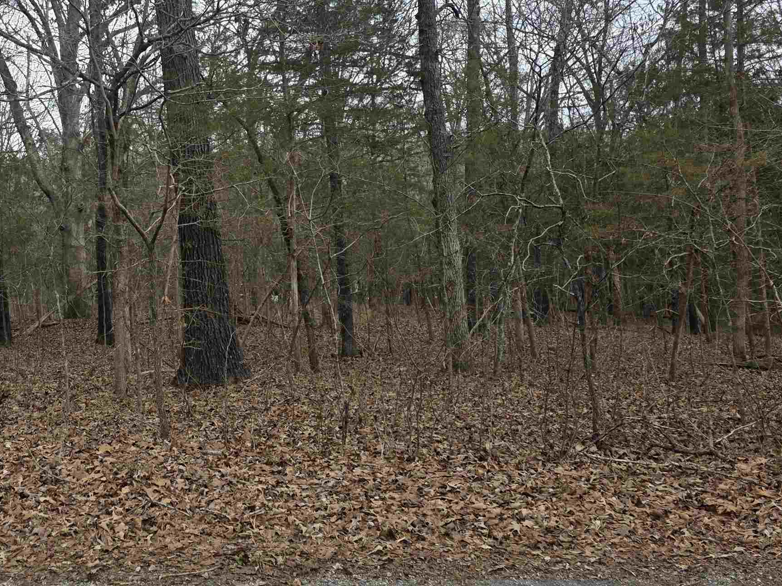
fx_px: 926
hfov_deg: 44.9
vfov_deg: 35.0
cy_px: 231
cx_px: 243
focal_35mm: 41
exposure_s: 1/359
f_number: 1.7
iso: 50
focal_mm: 6.3
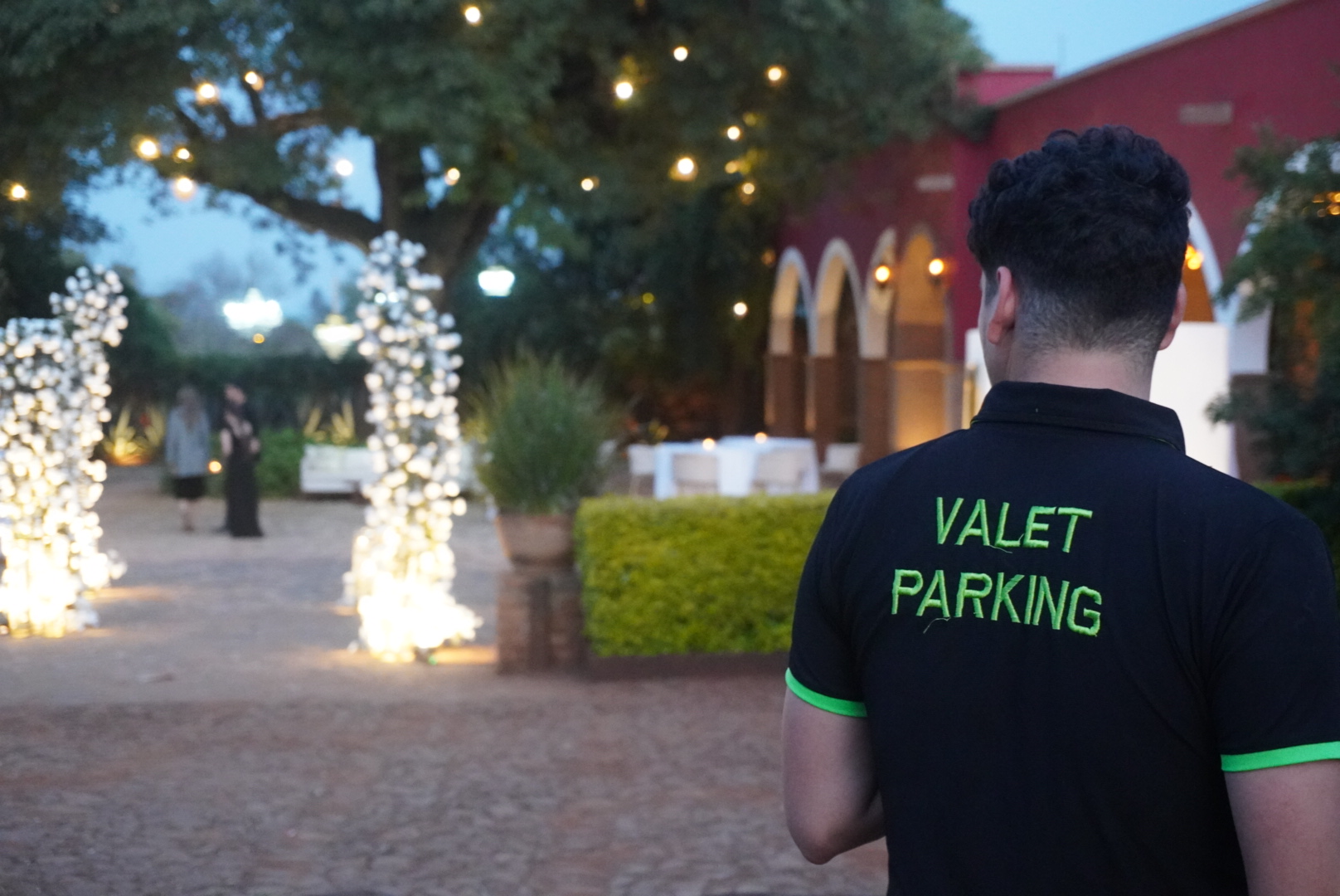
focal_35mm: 72
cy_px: 448
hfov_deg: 28.1
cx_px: 670
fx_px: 2682
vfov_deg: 19.0
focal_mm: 48
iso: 6400
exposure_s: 1/50
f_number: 5.6
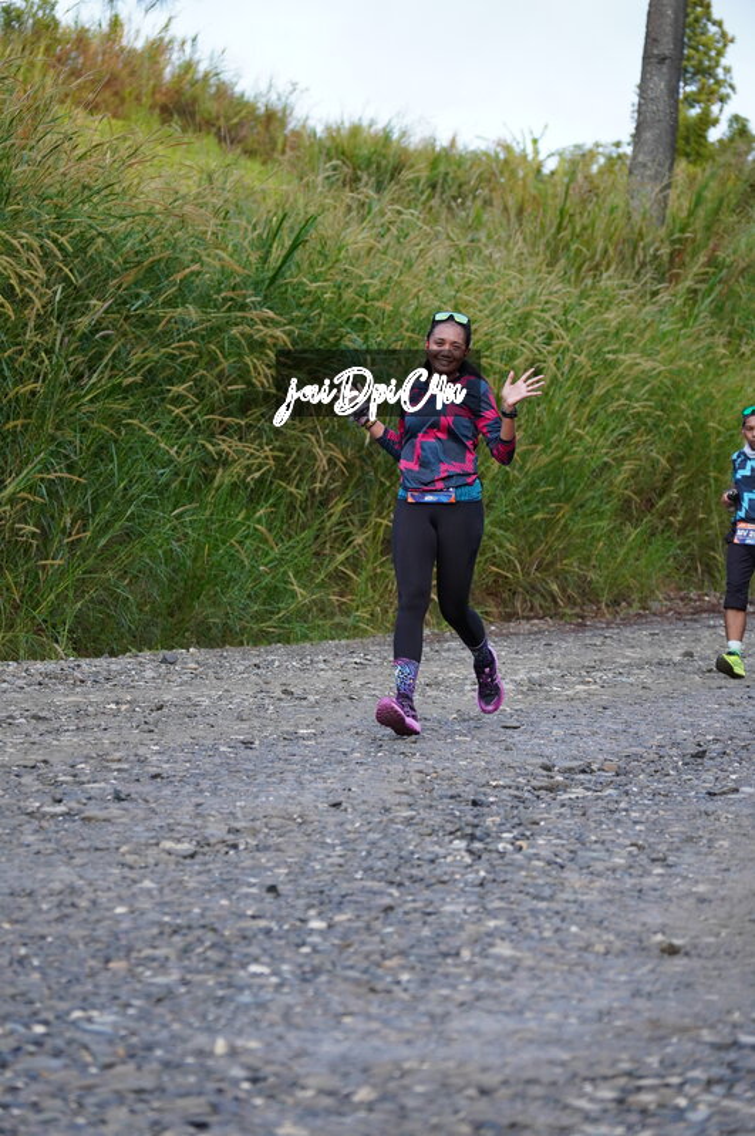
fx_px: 3215
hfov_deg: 13.4
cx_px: 378
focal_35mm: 102
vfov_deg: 20.0
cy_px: 568
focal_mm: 68
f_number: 2.8
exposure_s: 1/500
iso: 1250
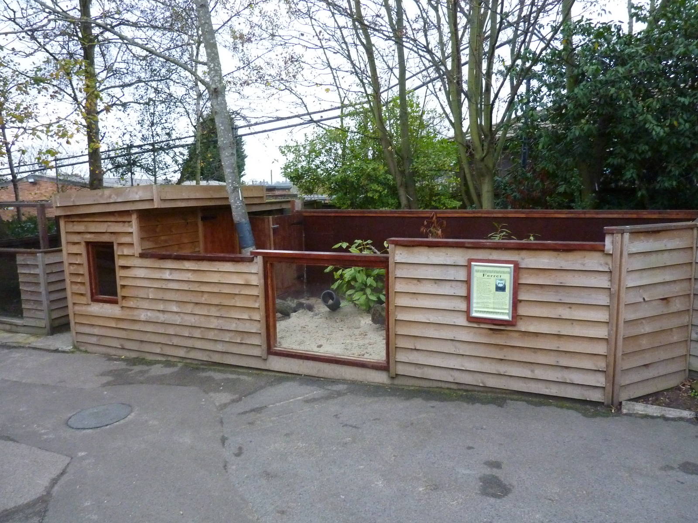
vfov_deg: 54.9
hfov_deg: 69.4
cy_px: 262
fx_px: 504
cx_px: 349
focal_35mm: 25
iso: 500
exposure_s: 1/125
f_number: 3.3
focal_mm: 4.1
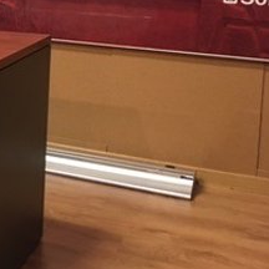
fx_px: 721
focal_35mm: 82
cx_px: -153
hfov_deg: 18.4
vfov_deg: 20.5
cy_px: 1
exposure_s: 1/33
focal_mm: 4.15
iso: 160
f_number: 2.2
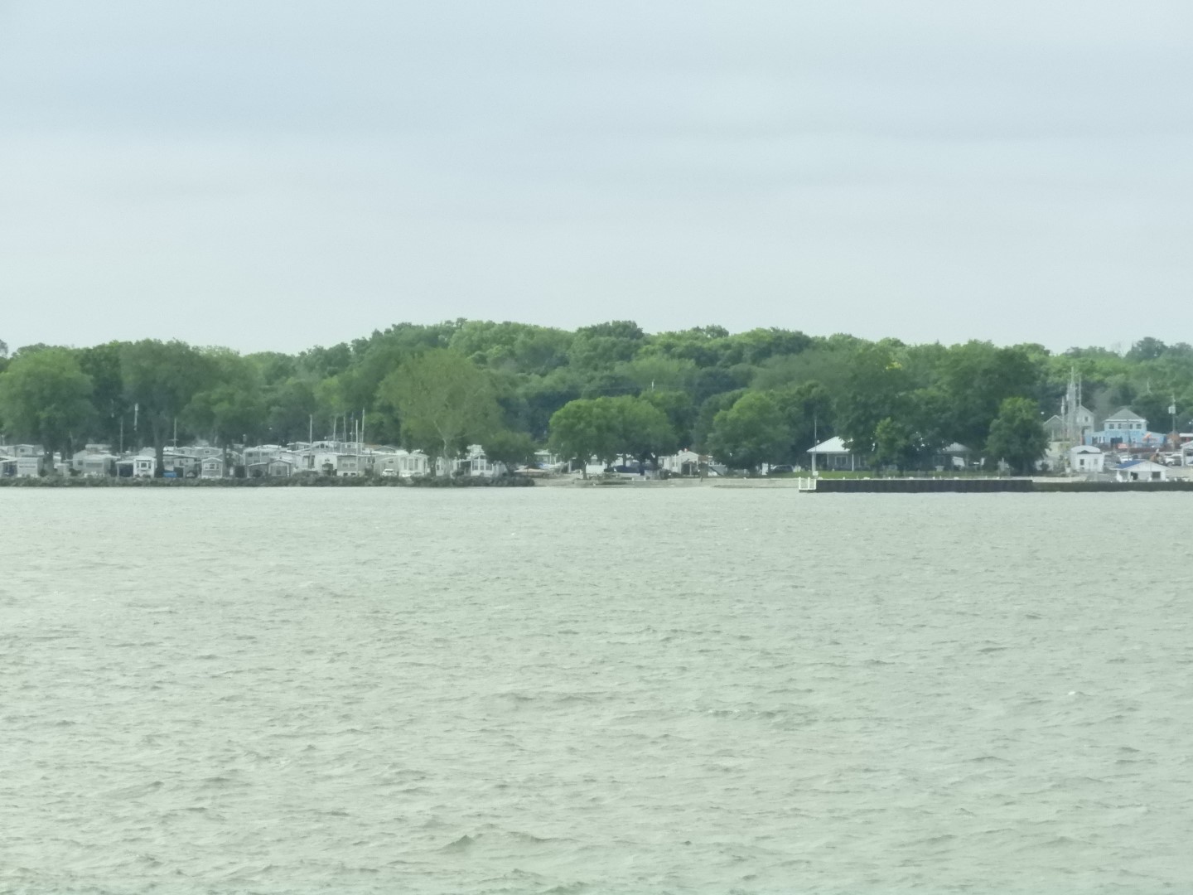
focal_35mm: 300
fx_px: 10339
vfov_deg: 5.0
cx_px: 596
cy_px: 448
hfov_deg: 6.6
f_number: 7.7
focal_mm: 53.7
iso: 1600
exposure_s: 1/2500
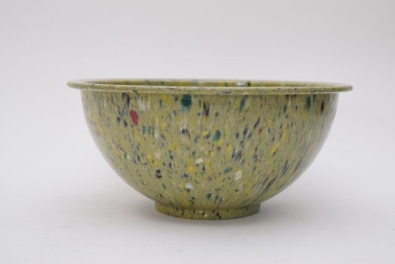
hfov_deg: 33.4
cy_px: 132
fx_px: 658
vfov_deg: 22.6
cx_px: 198
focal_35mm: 60
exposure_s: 1/100
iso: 1600
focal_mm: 40
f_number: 5.6
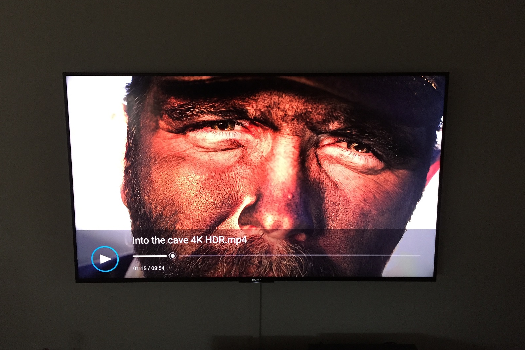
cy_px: 153
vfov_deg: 42.3
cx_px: 256
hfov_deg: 60.3
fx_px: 452
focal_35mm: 31
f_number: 2.2
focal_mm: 4.15
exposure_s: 1/33
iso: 200
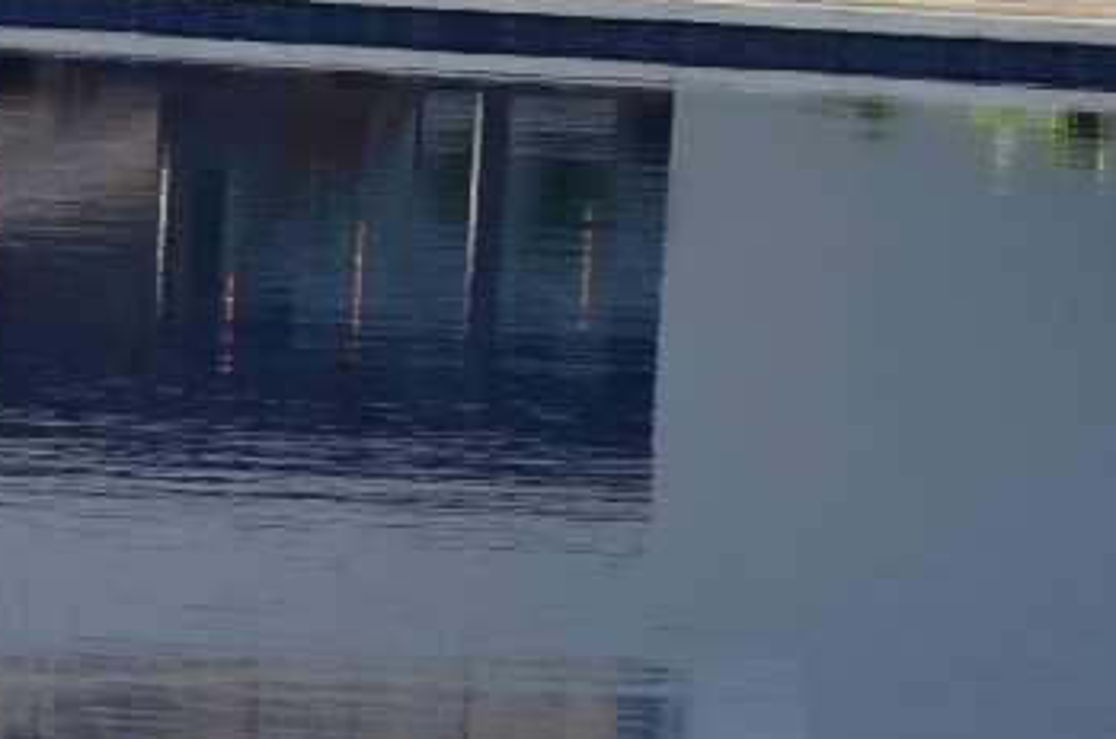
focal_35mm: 378
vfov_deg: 3.6
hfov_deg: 5.5
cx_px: 617
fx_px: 11700
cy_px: 21
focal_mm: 55
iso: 200
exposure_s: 1/250
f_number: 8
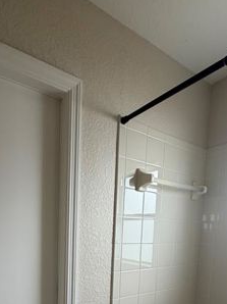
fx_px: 219
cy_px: 252
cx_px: 87
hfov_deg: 54.3
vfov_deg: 62.3
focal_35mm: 25
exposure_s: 1/121
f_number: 2.2
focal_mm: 2.22
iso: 160
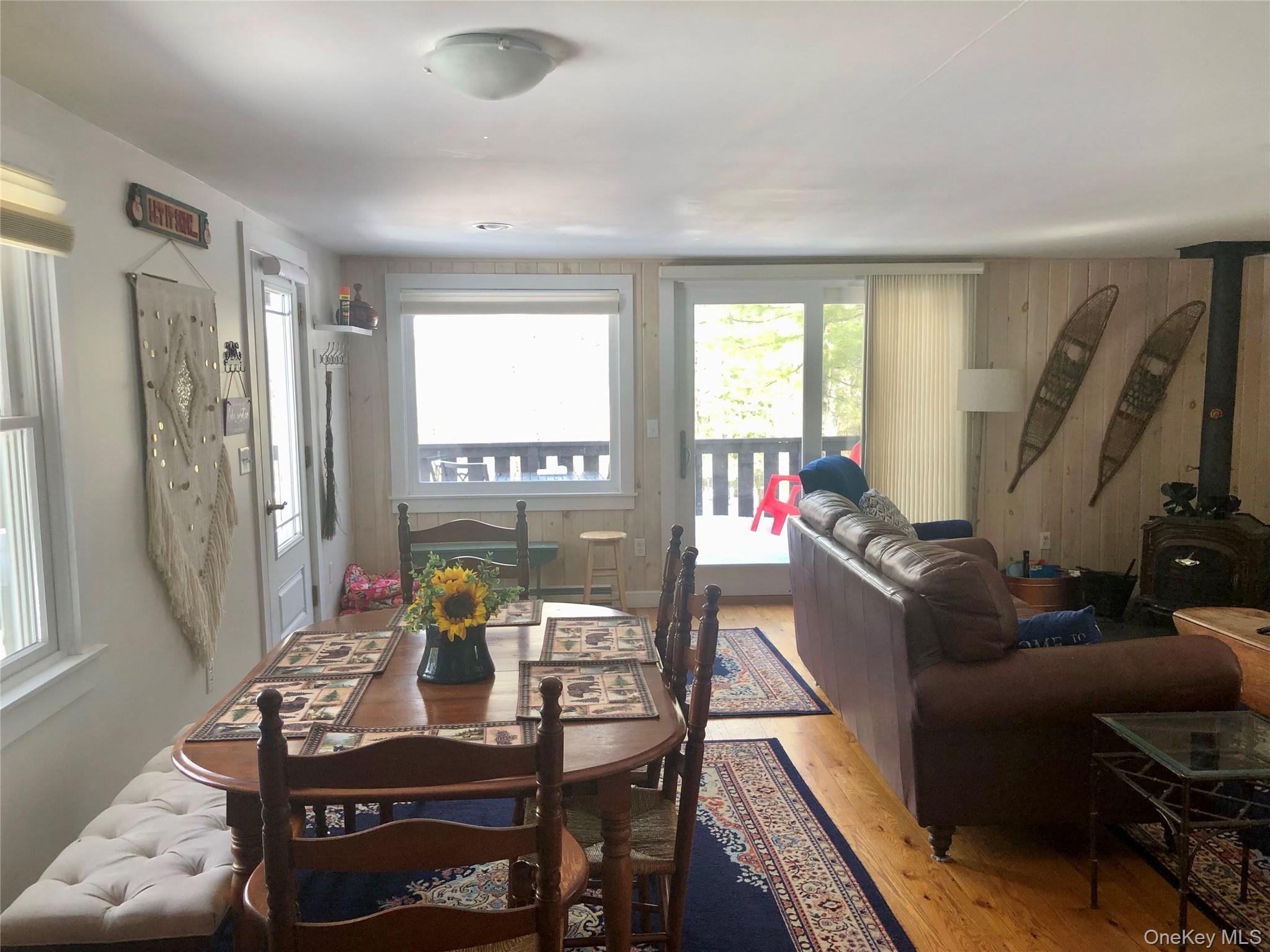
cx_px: 635
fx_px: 1027
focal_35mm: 28
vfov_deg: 49.7
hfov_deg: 63.4
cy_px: 476
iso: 25
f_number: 1.8
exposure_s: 1/40
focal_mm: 4
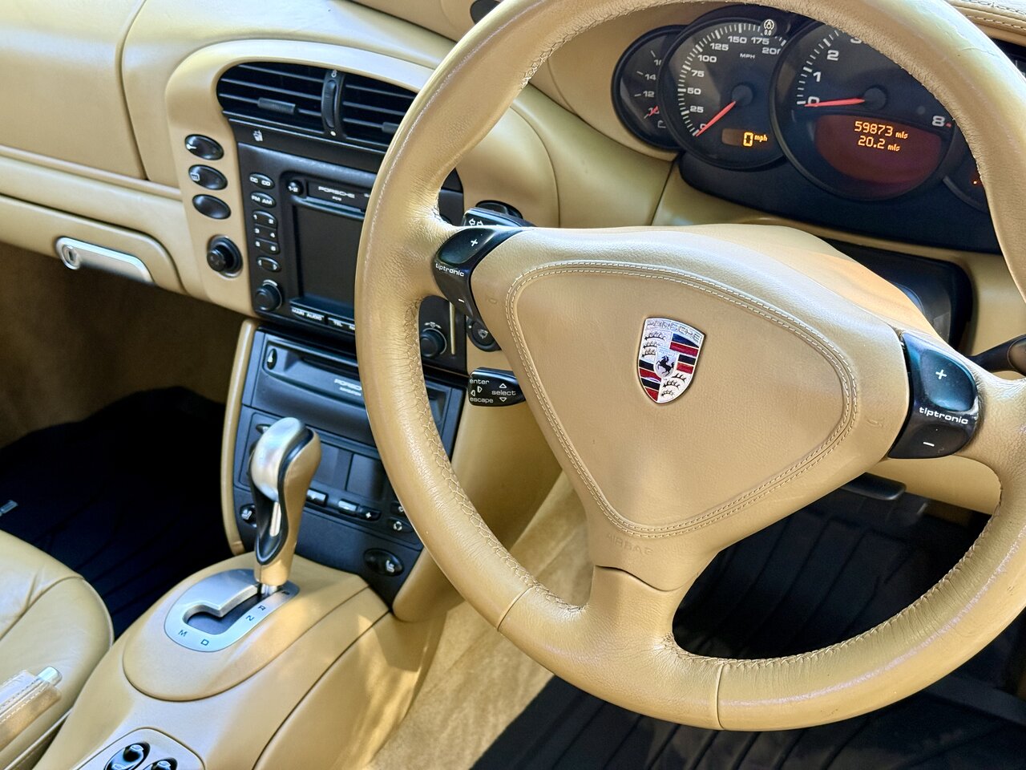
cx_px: 513
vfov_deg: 30.3
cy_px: 385
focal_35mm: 48
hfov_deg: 39.7
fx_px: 1423
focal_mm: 6.76
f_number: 1.78
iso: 200
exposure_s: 1/64
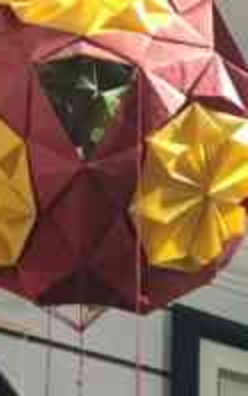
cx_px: 356
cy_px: 581
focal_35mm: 145
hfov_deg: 8.9
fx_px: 1566
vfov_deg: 13.6
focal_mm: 4.15
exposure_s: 1/17
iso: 64
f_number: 2.2
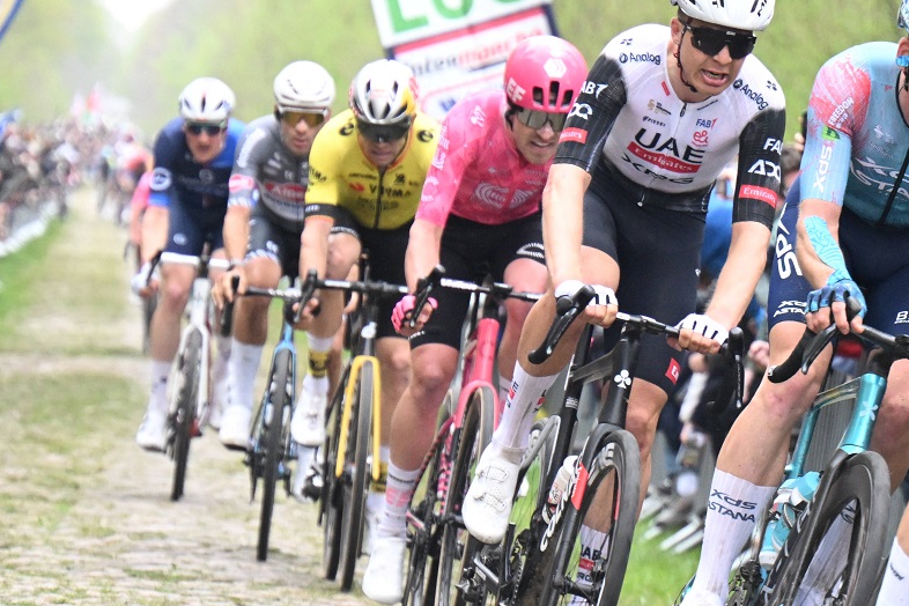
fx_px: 9519
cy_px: 247
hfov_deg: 5.5
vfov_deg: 3.6
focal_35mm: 377
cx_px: 603
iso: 4500
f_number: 5.6
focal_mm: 165
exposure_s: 1/800
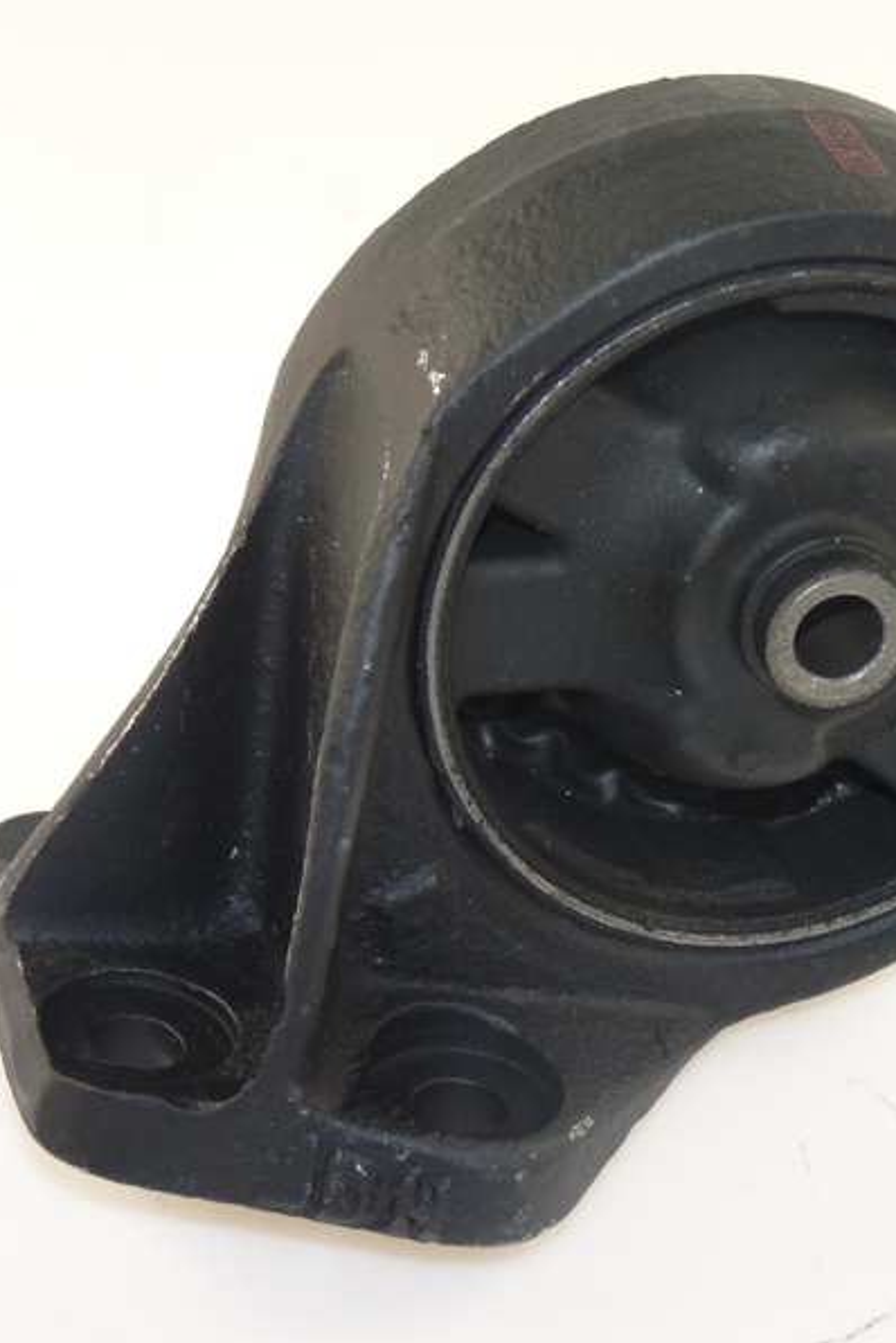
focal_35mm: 113
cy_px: 669
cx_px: 558
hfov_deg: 12.1
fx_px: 4213
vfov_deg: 18.1
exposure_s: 1/80
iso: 100
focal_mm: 14.4
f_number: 3.4
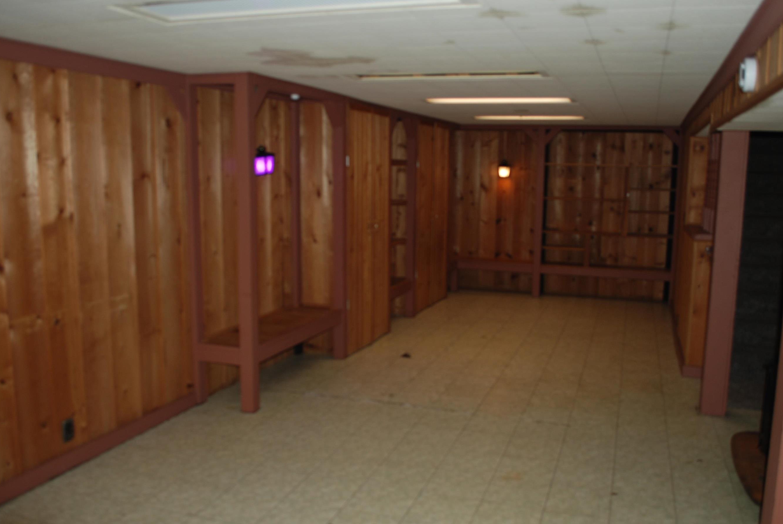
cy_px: 272
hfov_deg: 60.2
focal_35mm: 31
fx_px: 675
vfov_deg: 42.4
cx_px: 403
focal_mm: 18
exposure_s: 1/60
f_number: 3.5
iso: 100
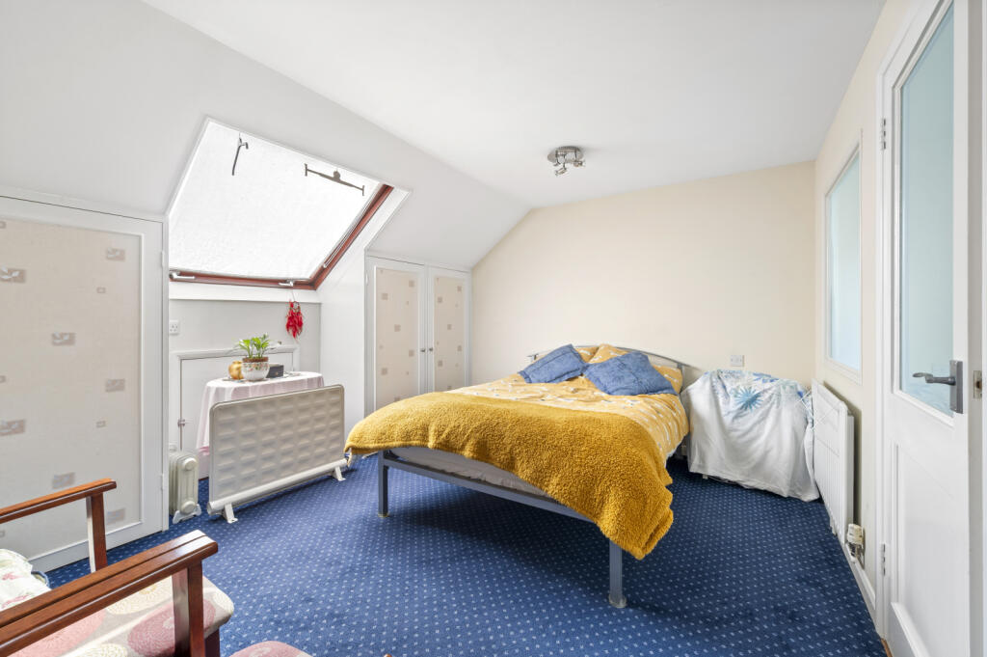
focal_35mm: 14
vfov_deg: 81.1
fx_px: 384
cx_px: 494
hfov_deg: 104.3
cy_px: 328
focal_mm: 14
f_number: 16
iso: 200
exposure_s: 1/2
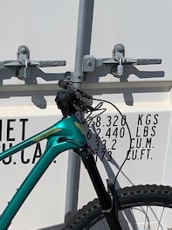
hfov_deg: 18.1
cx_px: -5
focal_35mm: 79
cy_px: 178
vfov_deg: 24.4
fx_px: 524
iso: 25
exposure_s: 1/4902
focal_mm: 4.25
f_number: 1.8
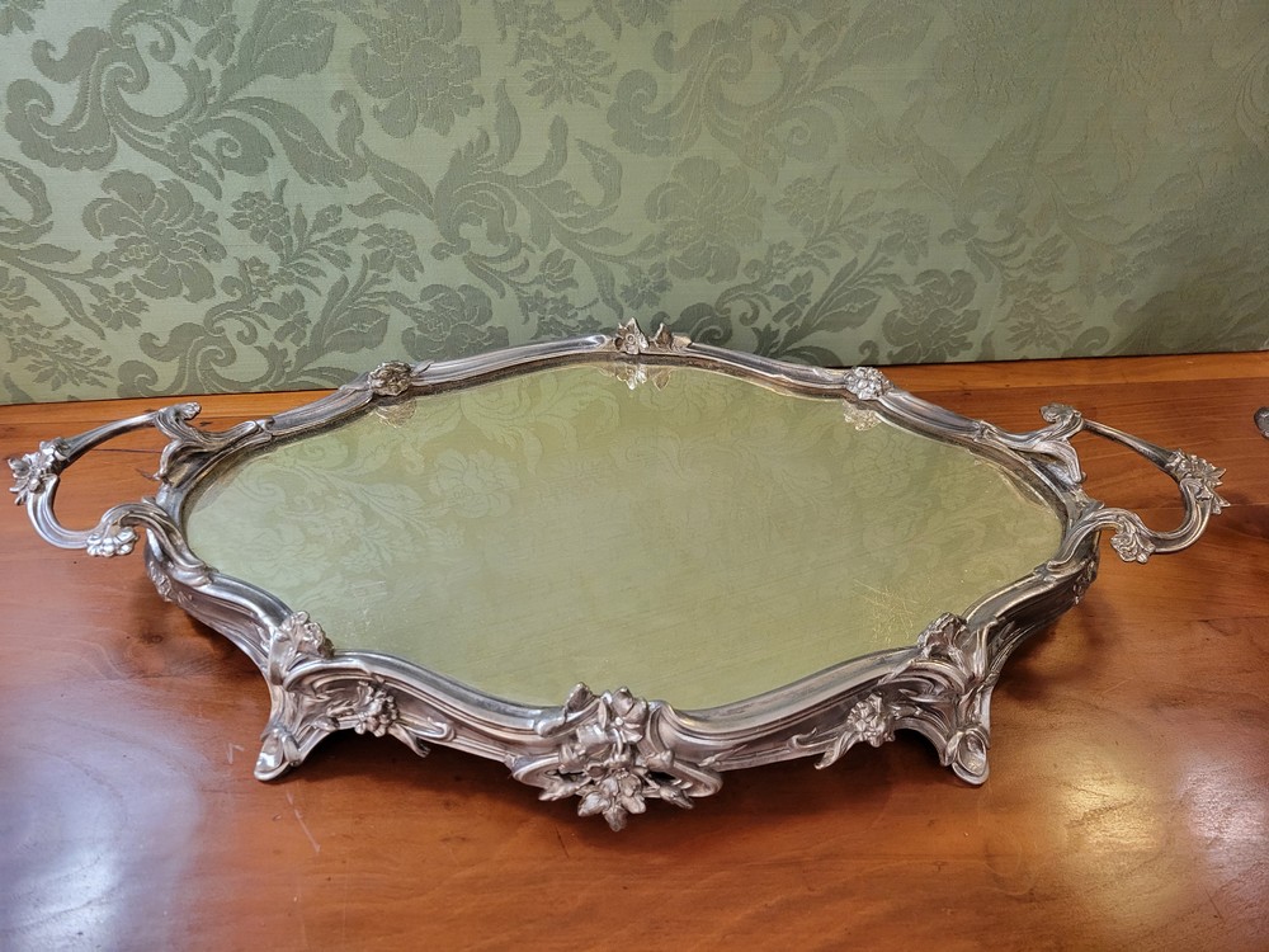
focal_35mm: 26
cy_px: 476
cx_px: 634
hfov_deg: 67.3
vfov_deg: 53.1
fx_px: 953
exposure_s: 1/50
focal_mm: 5.4
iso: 500
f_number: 1.8
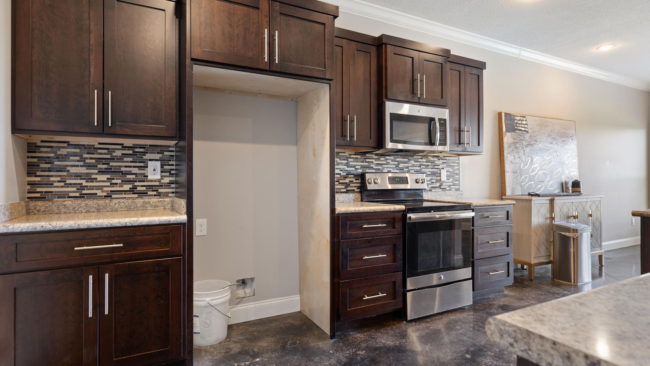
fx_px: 345
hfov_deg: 86.6
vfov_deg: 55.9
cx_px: 324
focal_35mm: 20
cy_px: 175
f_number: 5.6
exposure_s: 1/1.67
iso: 250
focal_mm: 19
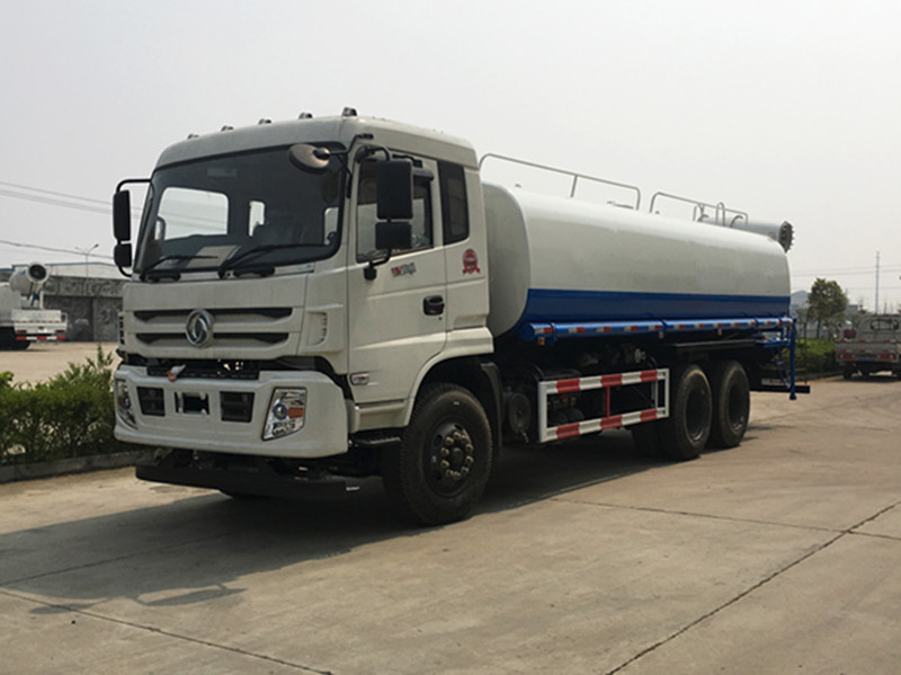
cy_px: 338
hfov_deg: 61.7
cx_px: 450
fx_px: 754
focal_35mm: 29
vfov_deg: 48.2
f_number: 2.2
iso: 25
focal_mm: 4.15
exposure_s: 1/3497
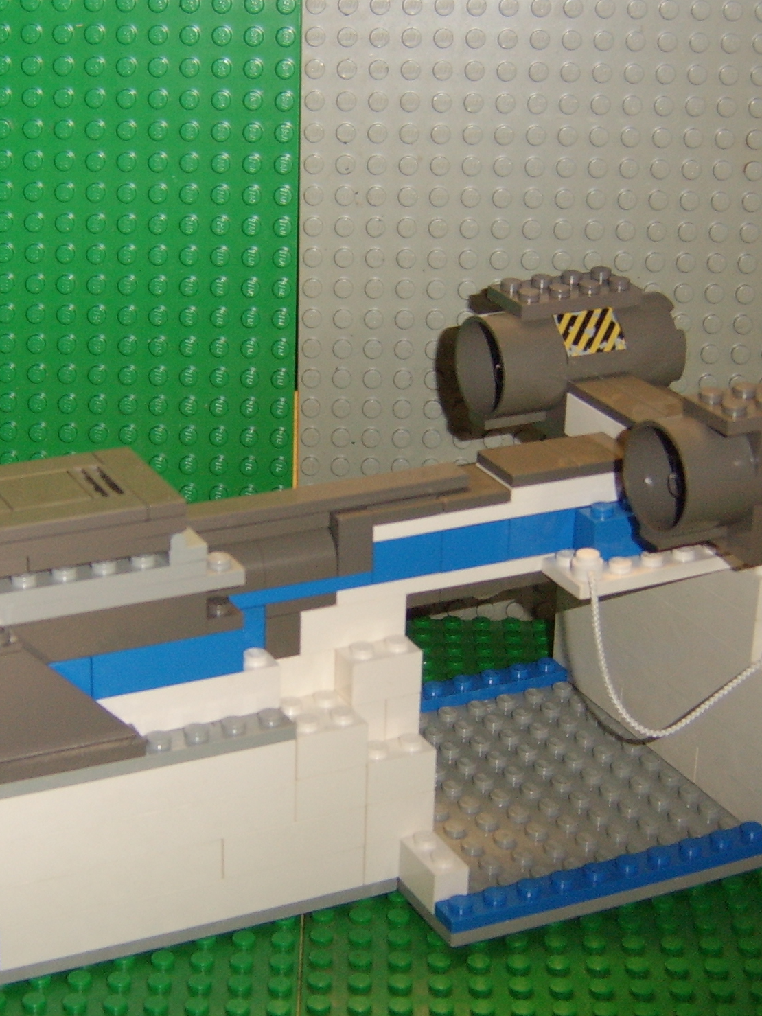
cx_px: 228
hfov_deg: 24.6
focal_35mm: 59
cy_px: 568
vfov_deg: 32.7
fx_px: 1732
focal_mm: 8.13
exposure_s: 1/30
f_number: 2.7
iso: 141
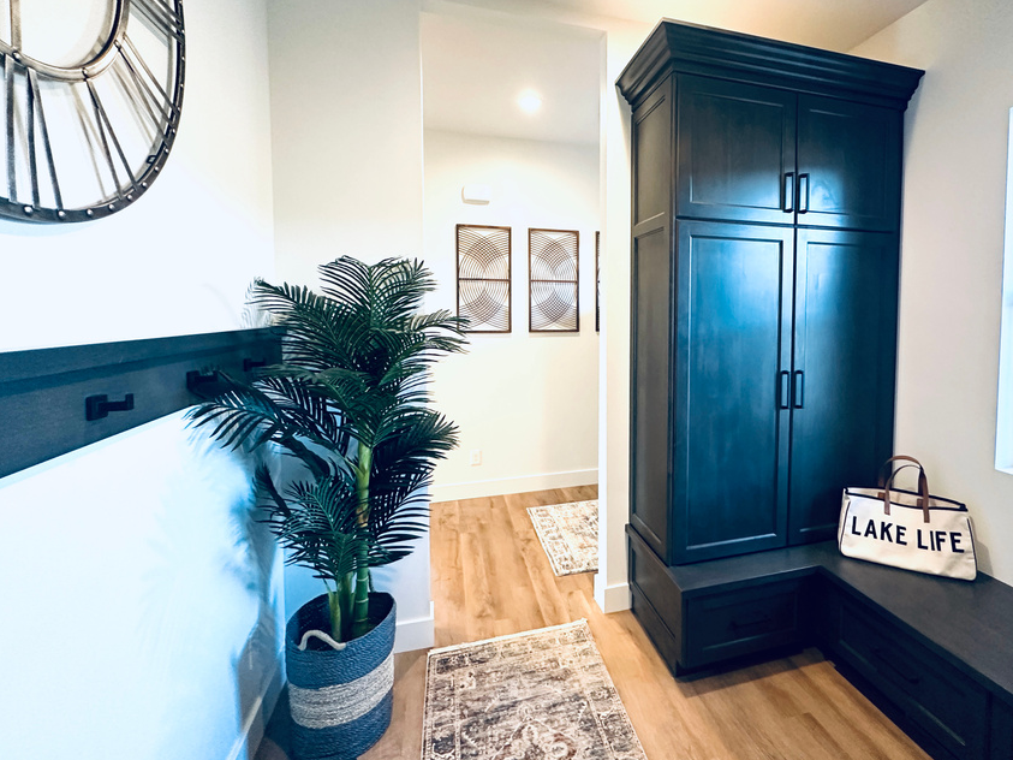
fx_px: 497
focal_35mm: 17
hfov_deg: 90.1
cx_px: 600
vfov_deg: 74.4
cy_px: 336
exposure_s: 1/59
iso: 320
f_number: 2.2
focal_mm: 2.22
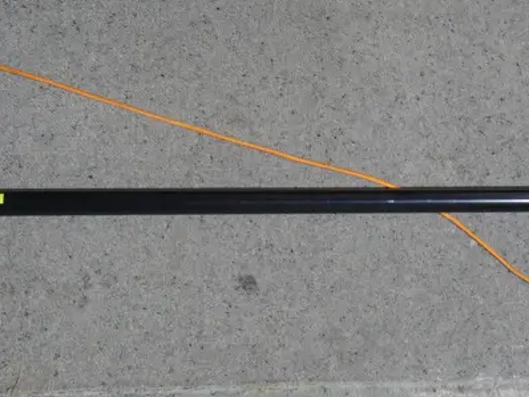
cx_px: 506
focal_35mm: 72
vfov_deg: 20.4
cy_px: 263
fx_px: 1101
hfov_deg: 25.9
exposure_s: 1/60
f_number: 5.6
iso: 800
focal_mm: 14
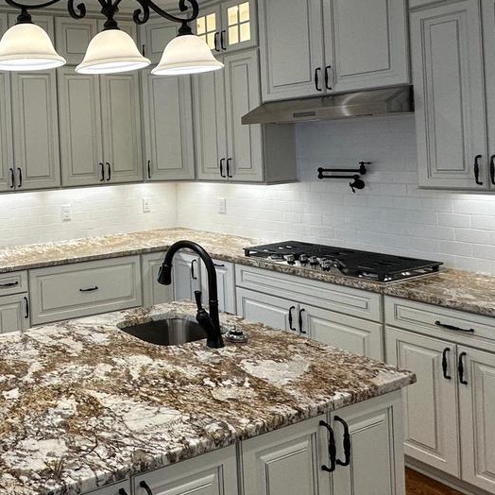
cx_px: -14
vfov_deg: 47.5
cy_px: 157
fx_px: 550
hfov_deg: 41.3
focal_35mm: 34
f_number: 2.2
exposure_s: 1/120
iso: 80
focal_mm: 2.22
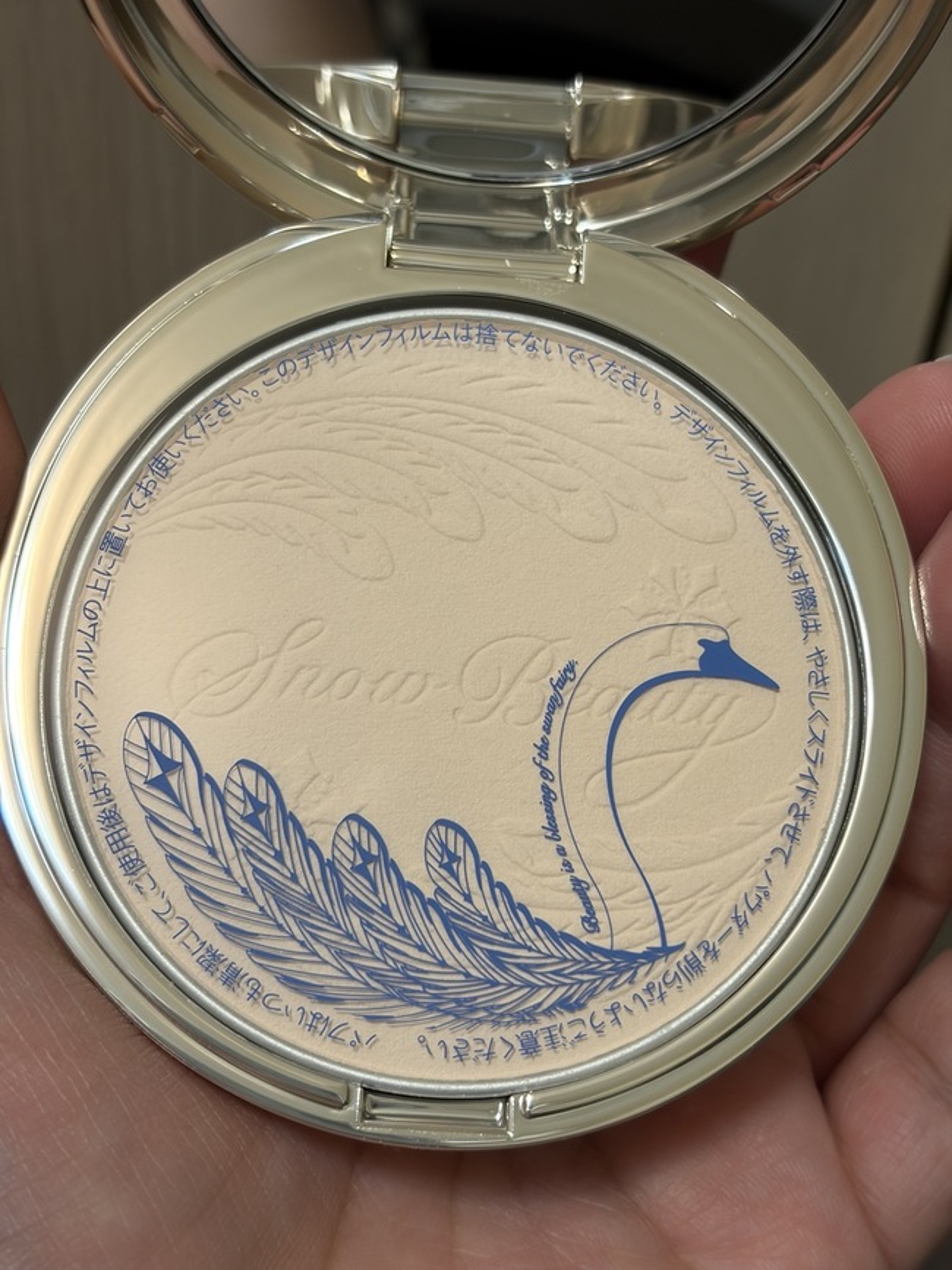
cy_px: 635
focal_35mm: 52
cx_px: 476
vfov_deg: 36.8
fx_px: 1907
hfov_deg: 28.0
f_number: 1.6
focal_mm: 5.96
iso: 64
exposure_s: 1/60
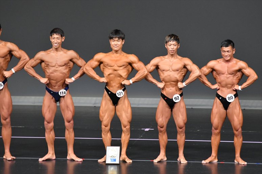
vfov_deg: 4.4
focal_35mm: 315
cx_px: 131
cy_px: 87
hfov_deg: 6.5
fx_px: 2291
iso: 5000
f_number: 5.6
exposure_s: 1/400
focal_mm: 210
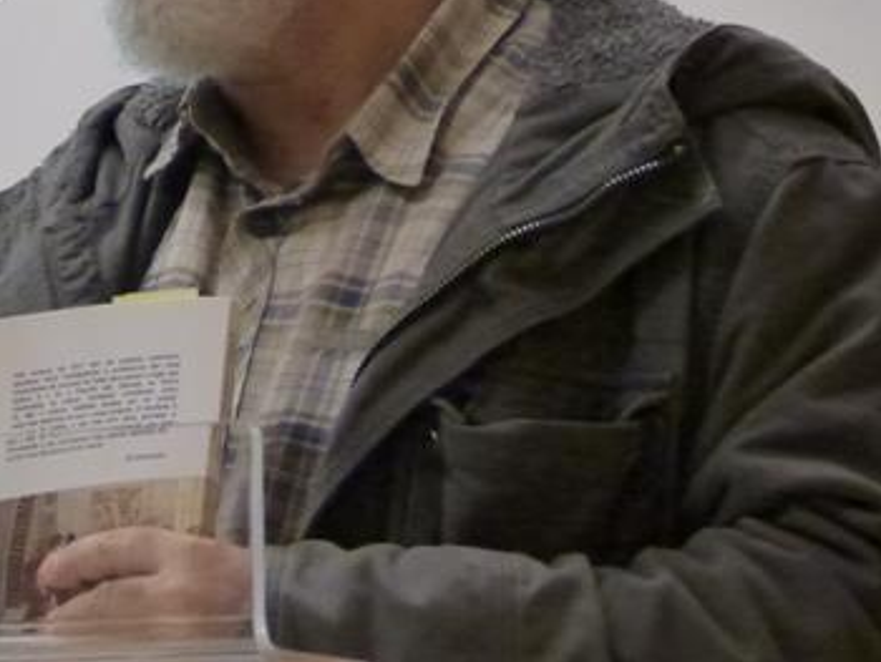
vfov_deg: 4.7
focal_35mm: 318
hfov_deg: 6.2
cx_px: 320
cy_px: 65
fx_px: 8099
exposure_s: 1/25
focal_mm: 31.3
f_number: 3.8
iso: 1250
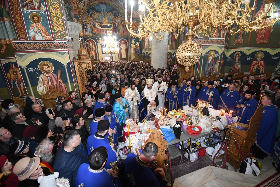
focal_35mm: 15
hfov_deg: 100.4
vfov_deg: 77.3
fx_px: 117
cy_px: 94
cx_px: 140
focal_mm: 10
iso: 2500
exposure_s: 1/40
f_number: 4.5
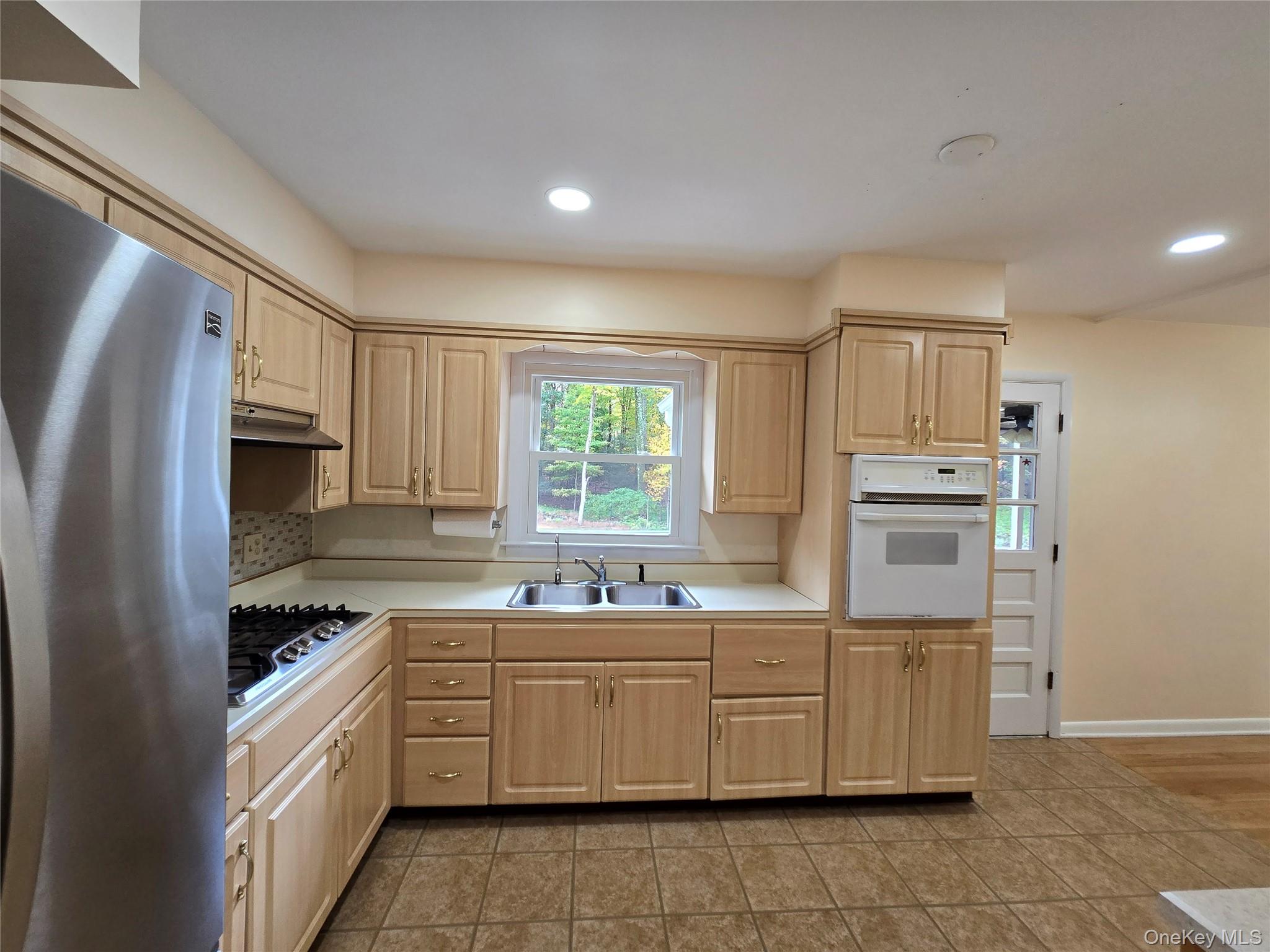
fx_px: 477
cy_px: 476
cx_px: 635
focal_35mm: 13
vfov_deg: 89.9
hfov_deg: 106.2
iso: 160
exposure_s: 1/60
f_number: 2.2
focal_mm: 2.2
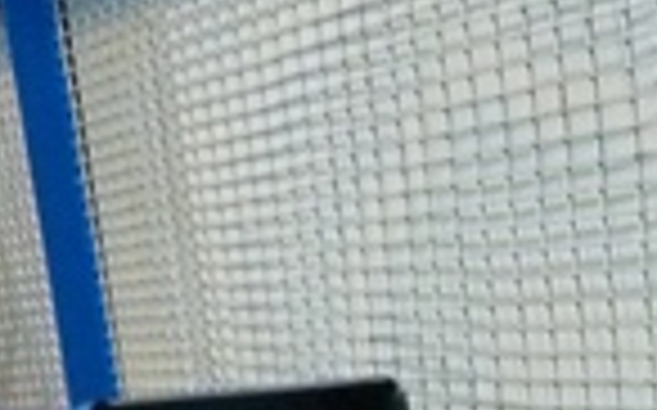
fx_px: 2594
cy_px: 1189
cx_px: 1184
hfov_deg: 13.1
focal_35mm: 145
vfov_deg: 7.9
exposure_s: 1/15
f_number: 3.3
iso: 400
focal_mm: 4.1
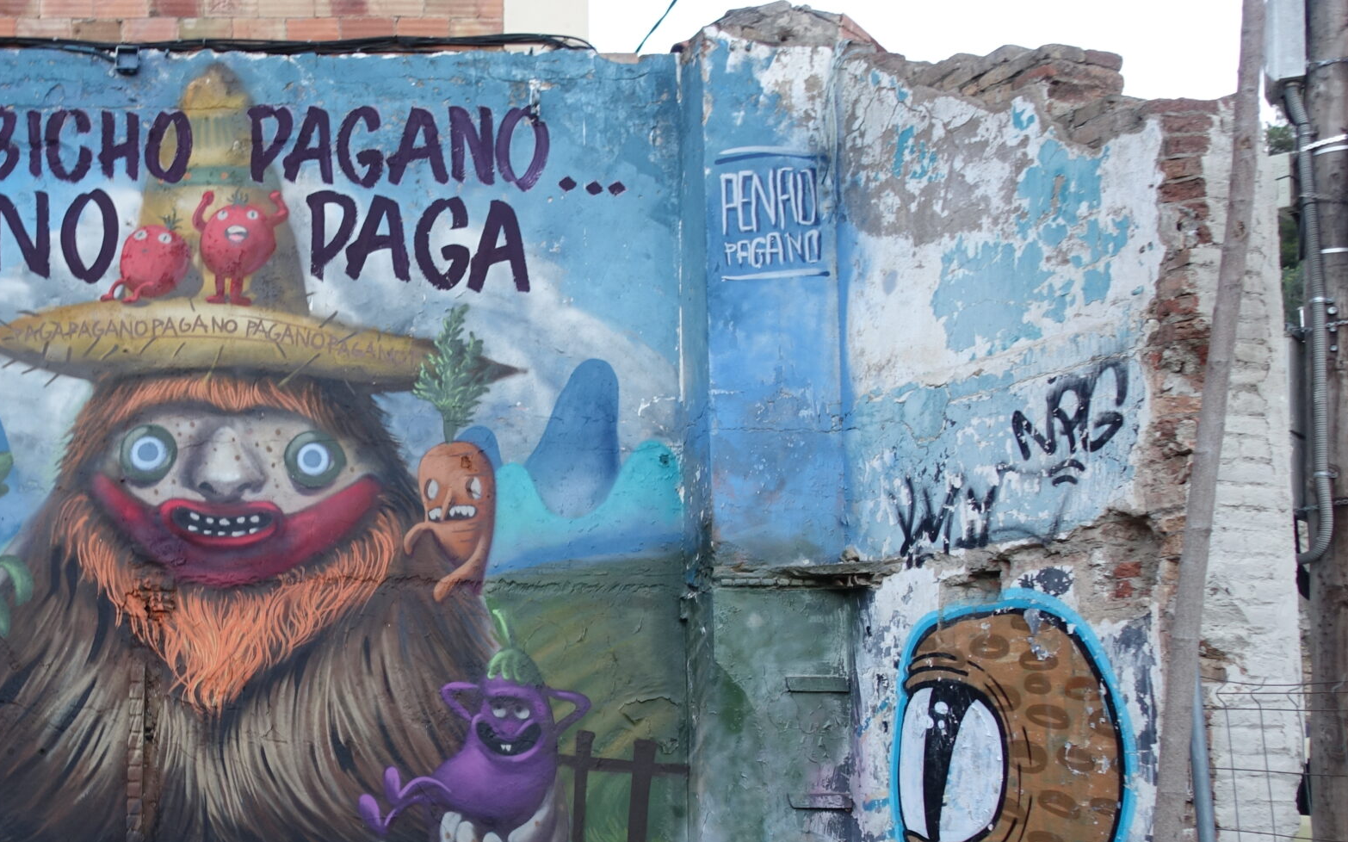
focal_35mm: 40
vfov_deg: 31.7
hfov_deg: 46.8
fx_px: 1469
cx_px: 280
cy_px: 576
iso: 125
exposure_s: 1/30
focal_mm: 8.8
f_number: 2
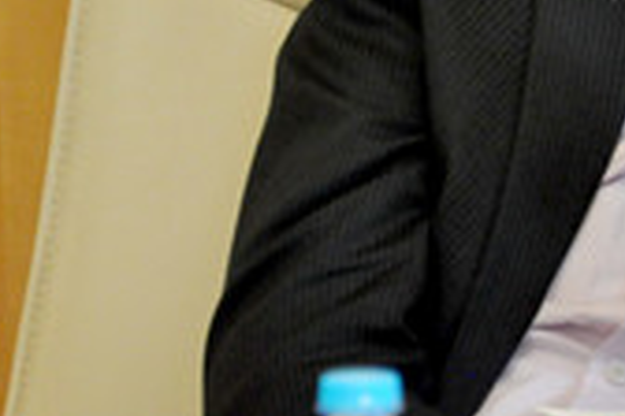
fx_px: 10571
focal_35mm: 609
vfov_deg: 2.3
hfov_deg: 3.4
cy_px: -184
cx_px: 644
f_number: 5.6
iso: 1000
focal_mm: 105
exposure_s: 1/30
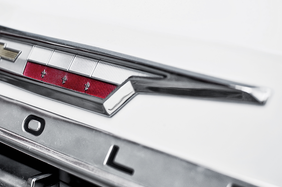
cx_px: 95
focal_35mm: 82
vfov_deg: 16.6
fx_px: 640
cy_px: 43
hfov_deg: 24.7
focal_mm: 35
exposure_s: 1/1000
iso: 200
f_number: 2.8
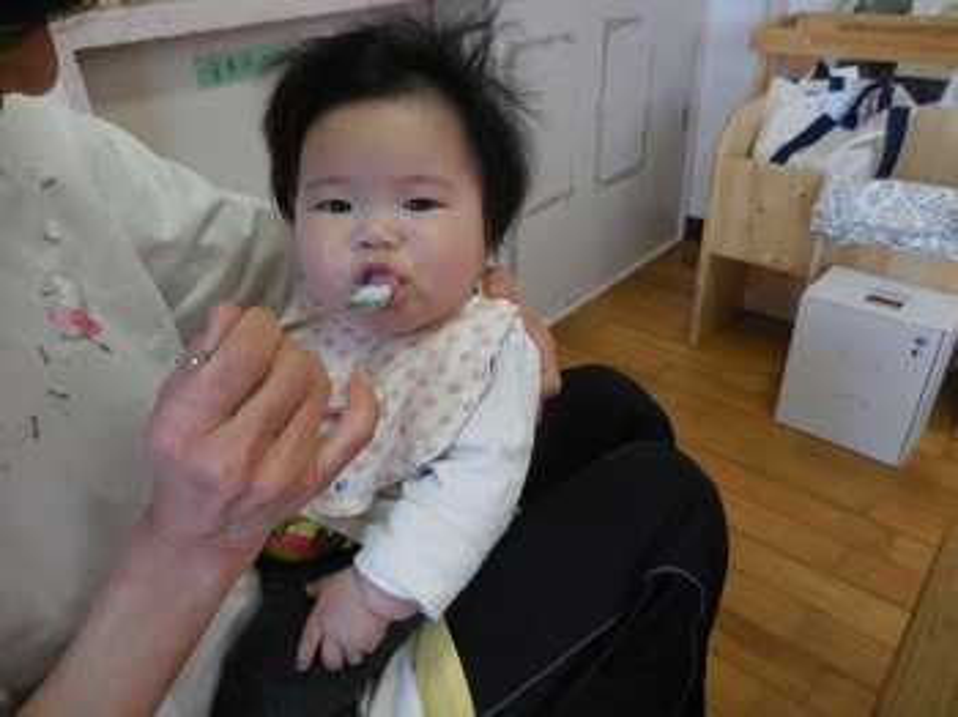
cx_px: 479
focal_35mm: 25
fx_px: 691
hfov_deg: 69.4
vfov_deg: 54.8
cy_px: 358
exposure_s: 1/30
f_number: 3.3
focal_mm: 4.5
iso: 125
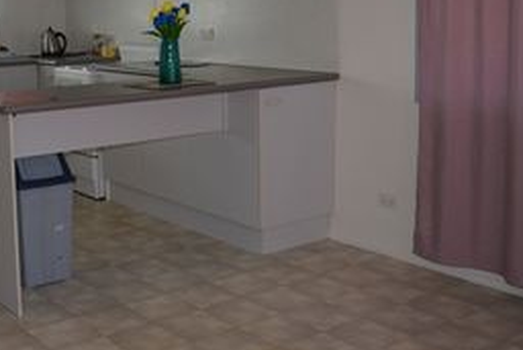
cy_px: 99
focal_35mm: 55
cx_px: 104
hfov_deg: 35.1
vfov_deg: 24.4
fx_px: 799
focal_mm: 20
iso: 200
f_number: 3.5
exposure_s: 1/200
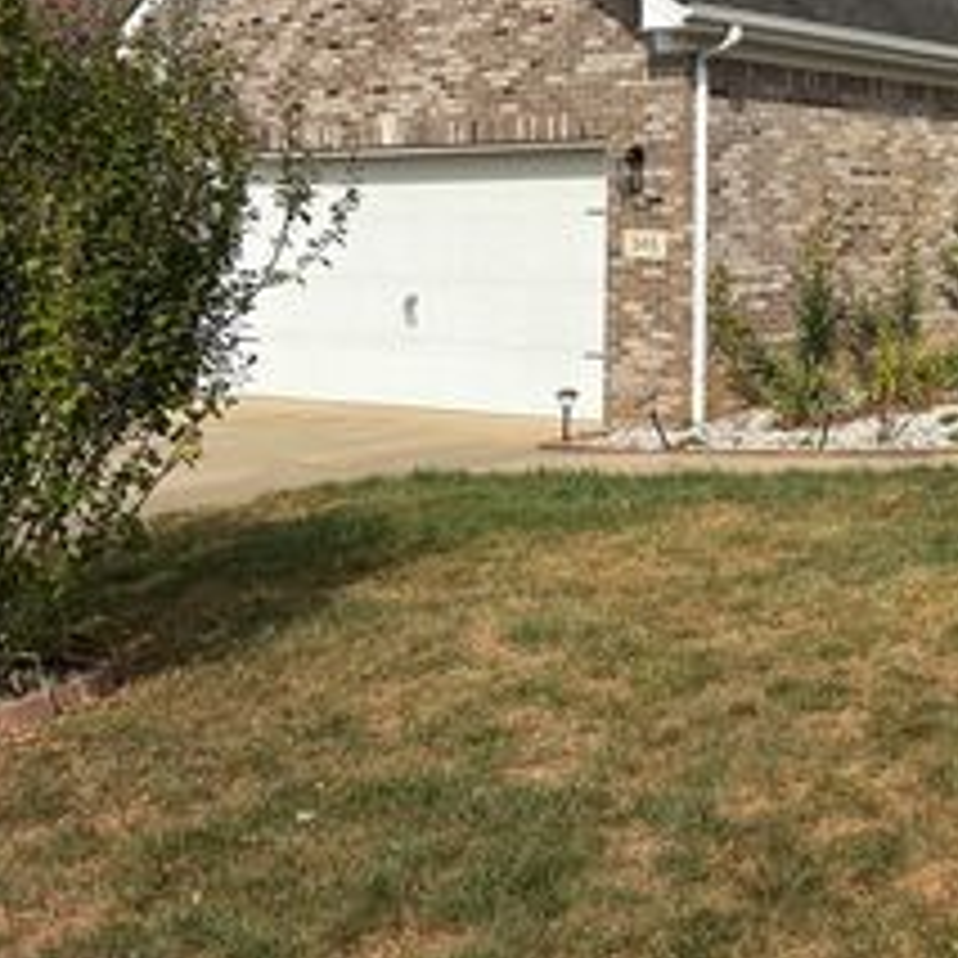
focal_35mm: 54
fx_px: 1691
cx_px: 1111
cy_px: 151
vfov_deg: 30.6
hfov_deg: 28.1
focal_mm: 5.96
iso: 50
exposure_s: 1/4065
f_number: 1.6
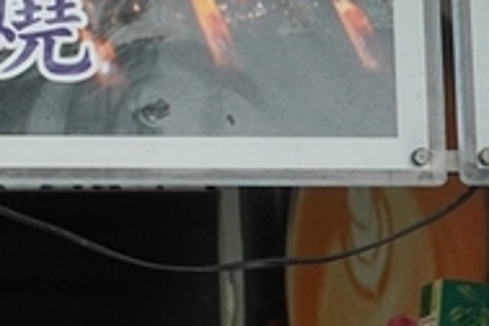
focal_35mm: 209
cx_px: -145
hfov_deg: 9.7
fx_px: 2842
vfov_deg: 6.5
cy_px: -202
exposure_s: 1/640
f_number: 5
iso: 1000
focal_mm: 31
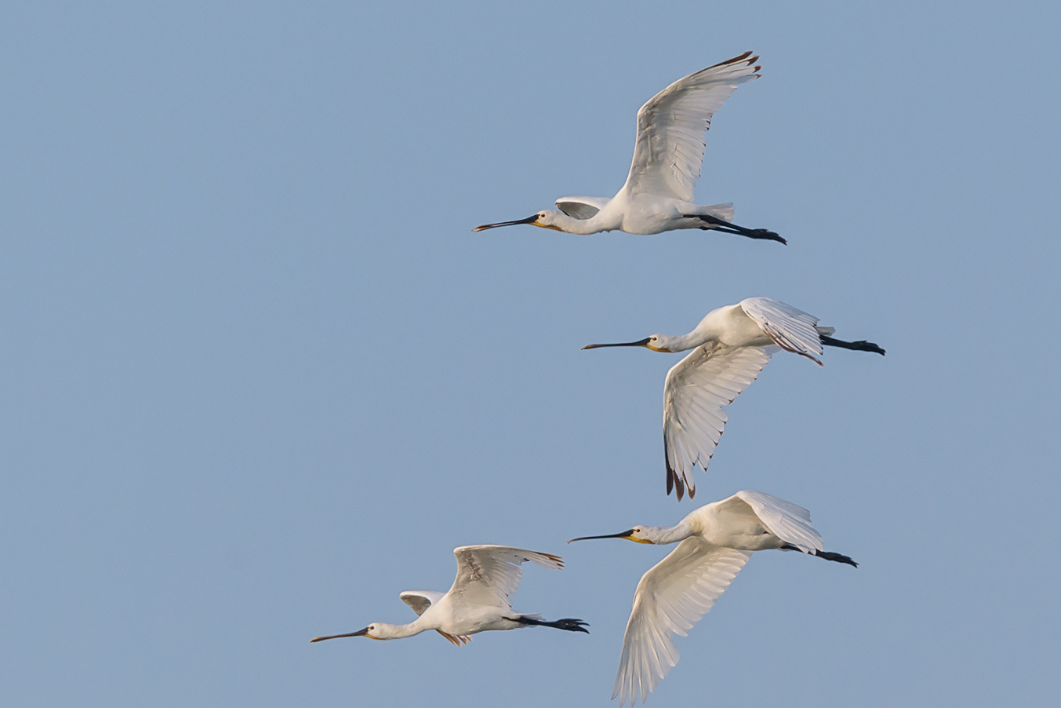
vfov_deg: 2.1
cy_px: 377
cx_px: 497
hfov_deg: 3.1
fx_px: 19597
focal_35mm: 665
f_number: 8
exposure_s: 1/3200
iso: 720
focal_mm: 600
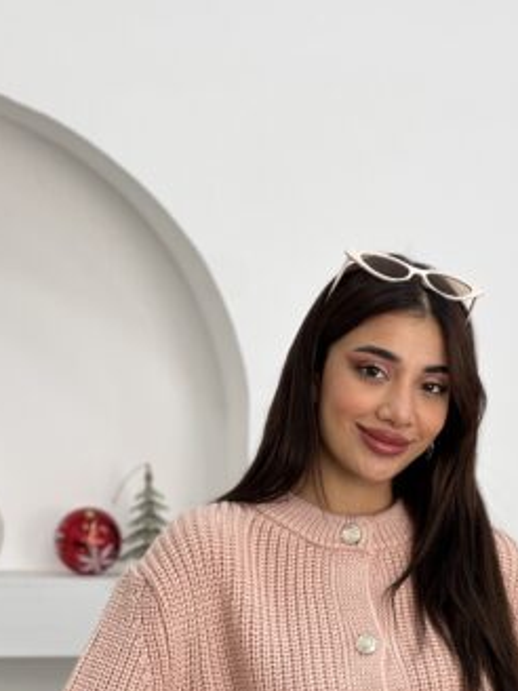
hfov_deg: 10.5
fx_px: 2813
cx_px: 394
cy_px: 613
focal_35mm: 141
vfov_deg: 13.9
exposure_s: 1/121
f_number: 2.8
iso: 64
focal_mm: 9
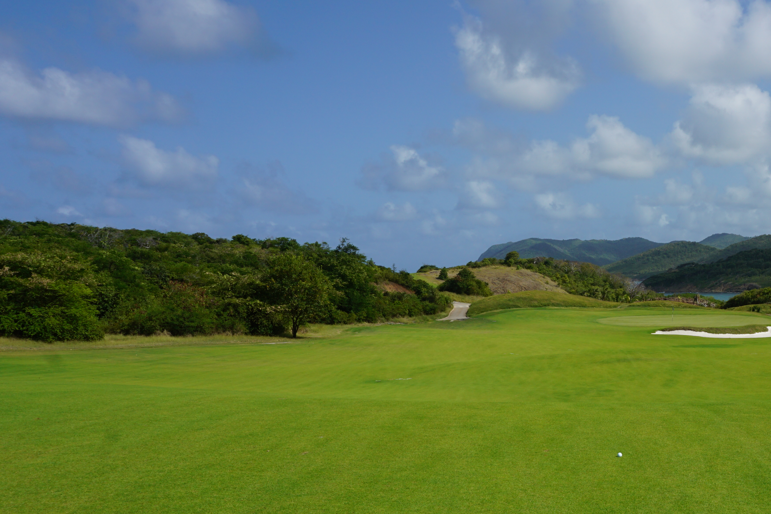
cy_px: 334
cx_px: 638
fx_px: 878
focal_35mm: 41
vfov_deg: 32.4
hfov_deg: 44.6
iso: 100
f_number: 11
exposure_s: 1/250
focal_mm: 16
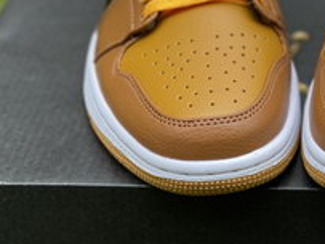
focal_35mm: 158
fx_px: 1483
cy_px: -9
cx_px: 309
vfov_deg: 9.3
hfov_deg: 12.4
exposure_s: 1/121
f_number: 2.2
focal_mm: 7.5
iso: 100
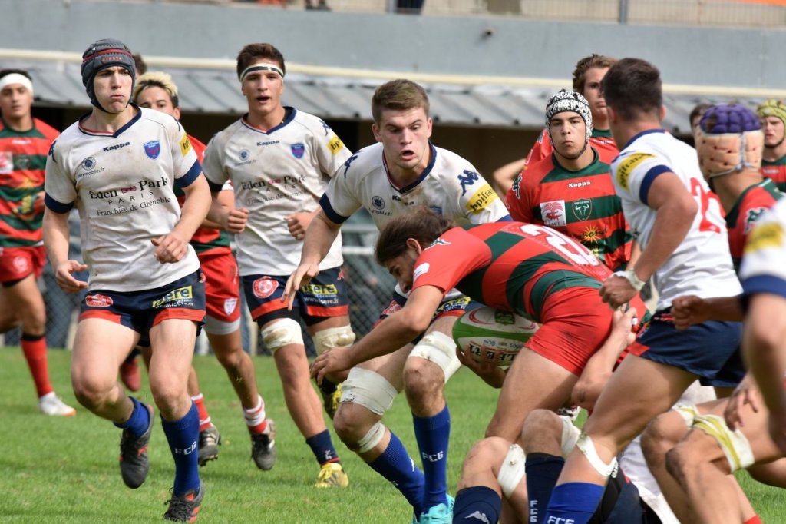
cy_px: 262
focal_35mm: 450
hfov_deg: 4.6
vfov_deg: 3.1
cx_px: 393
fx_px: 9821
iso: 640
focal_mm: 300
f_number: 10
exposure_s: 1/800
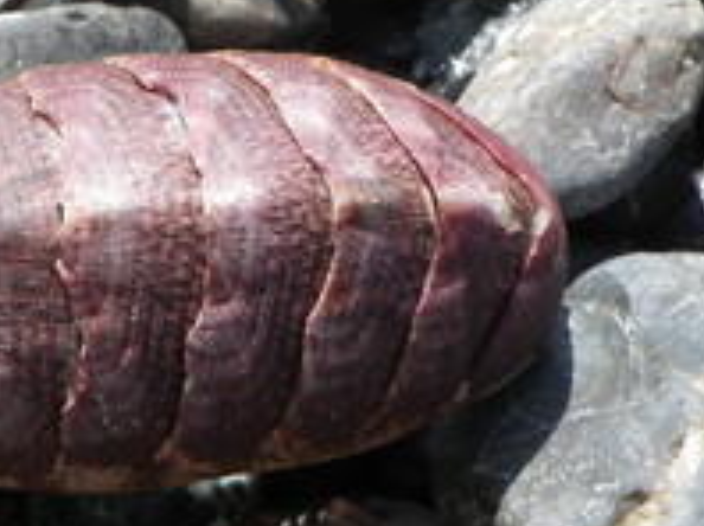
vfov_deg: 17.1
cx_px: 196
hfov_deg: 22.6
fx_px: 1747
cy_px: 187
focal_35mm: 86
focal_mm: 6.1
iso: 80
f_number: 4.6
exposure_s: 1/320
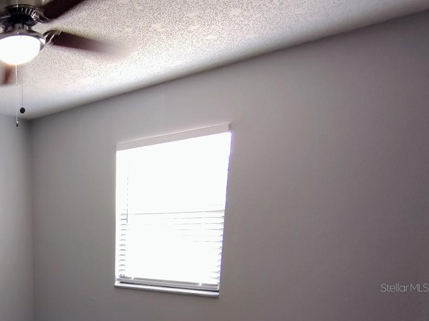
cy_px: 287
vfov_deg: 40.9
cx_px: 2
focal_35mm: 32
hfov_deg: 47.4
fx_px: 397
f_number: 2.2
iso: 419
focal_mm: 2.13
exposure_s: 1/60
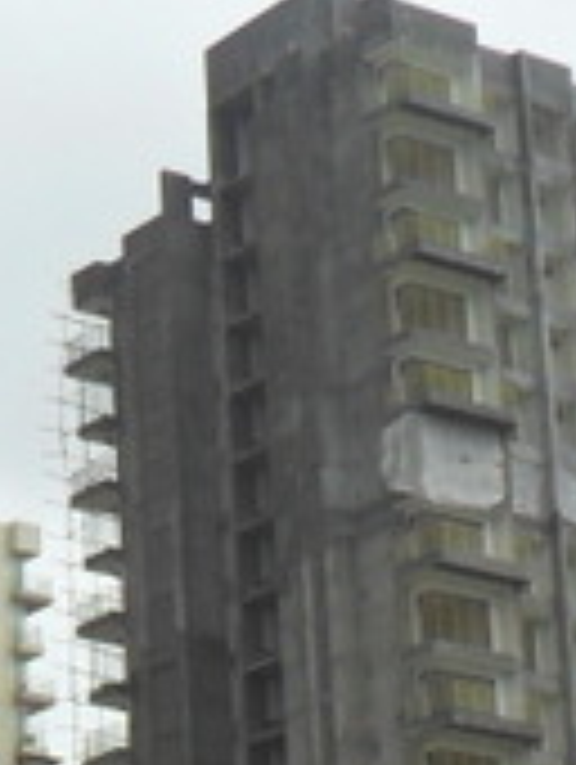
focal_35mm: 174
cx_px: -153
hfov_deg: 8.4
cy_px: 734
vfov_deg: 11.3
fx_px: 3851
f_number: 4
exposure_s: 1/350
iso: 100
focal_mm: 6.6
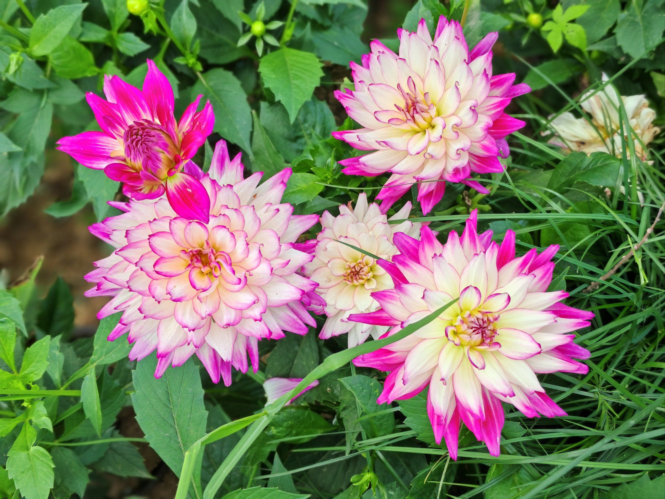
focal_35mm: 54
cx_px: 332
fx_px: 1037
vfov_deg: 27.0
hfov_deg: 35.5
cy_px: 250
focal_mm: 5.52
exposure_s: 1/233
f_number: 4
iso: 50
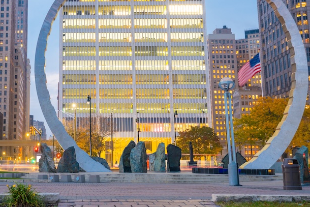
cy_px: 59
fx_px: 525
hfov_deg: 32.1
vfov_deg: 22.1
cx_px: 68
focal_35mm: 61
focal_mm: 31
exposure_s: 1.3
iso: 125
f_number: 8
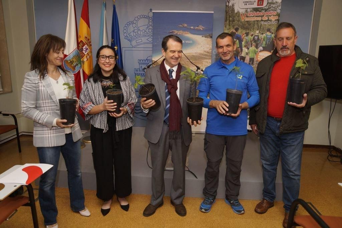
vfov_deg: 53.1
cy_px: 114
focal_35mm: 24
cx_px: 171
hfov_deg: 73.8
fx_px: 228
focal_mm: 16
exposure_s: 1/160
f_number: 4.5
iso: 200
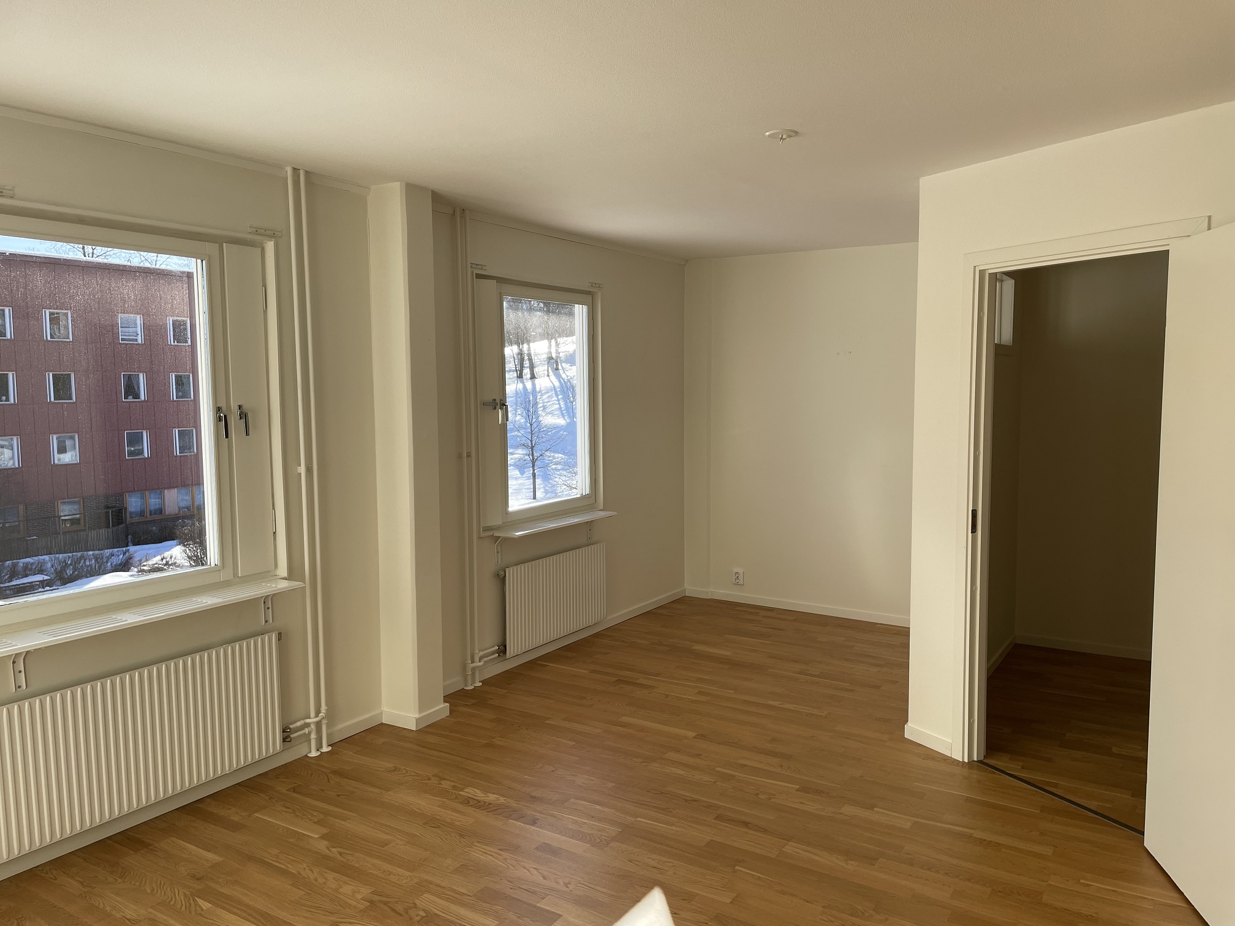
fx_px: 928
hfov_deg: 67.3
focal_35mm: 26
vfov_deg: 53.1
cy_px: 463
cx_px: 618
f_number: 1.6
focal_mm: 4.2
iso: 32
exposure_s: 1/725
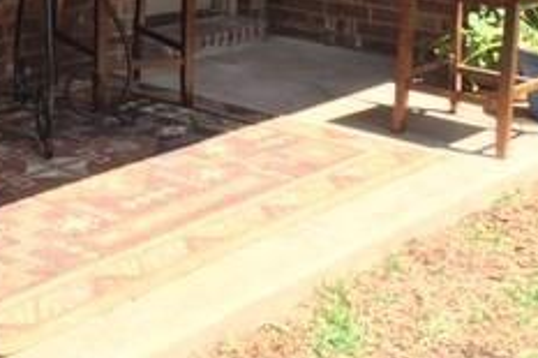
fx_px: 1239
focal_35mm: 83
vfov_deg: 15.6
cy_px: -120
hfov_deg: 23.5
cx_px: 2
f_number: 2.2
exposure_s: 1/212
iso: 25
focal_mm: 4.15
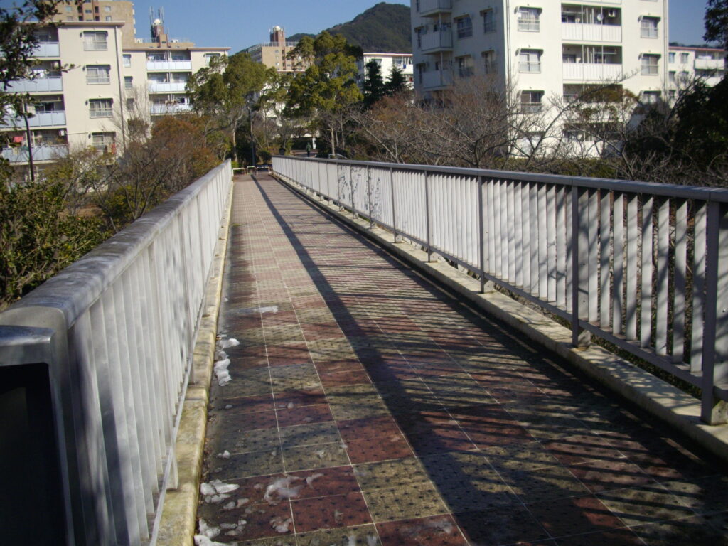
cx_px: 364
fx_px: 778
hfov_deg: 50.1
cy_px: 273
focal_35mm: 37
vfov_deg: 38.7
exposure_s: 1/500
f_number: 5.6
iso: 100
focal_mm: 6.2
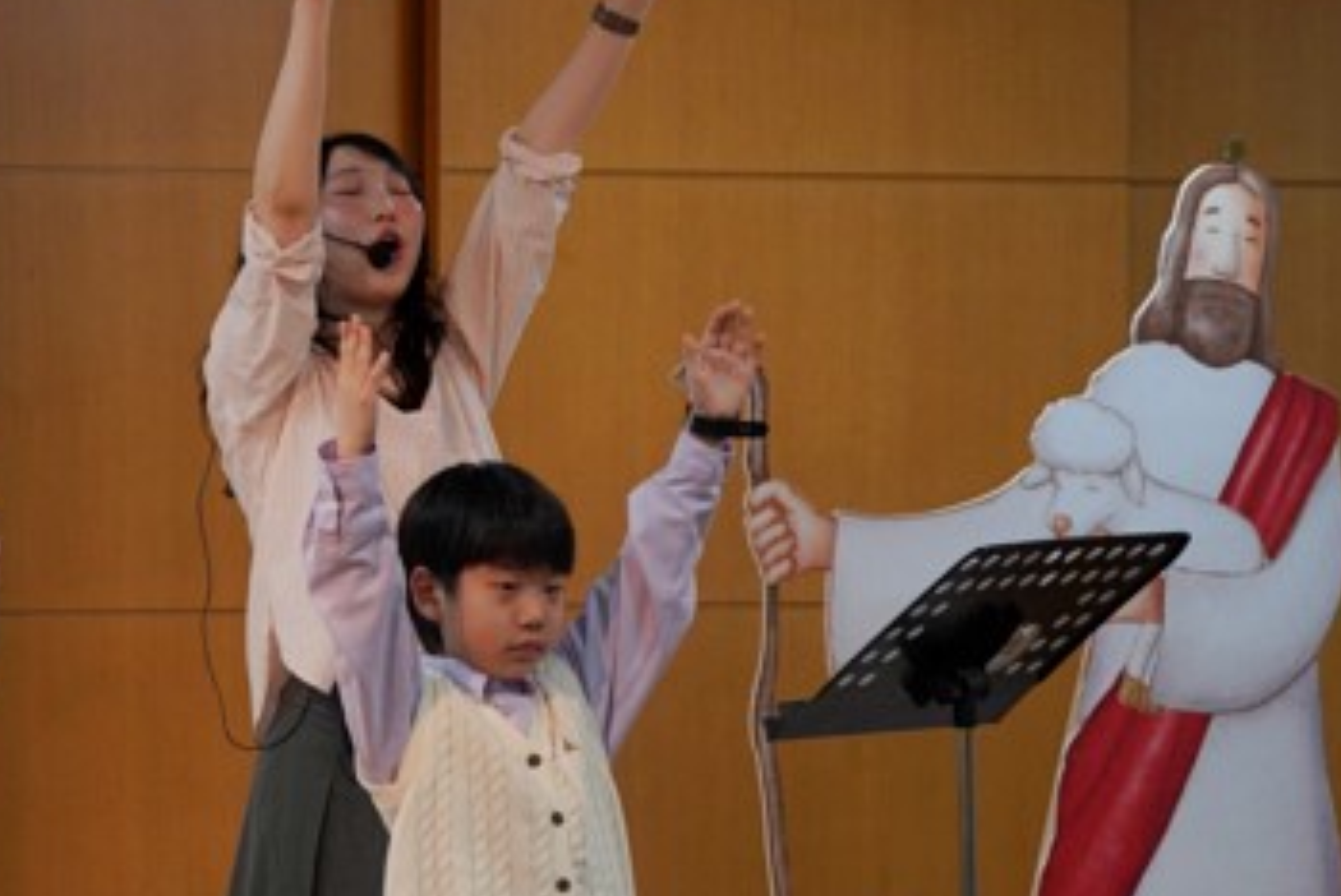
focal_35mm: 262
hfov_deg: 7.8
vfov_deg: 5.3
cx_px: -356
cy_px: 666
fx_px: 9767
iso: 640
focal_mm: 102
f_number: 4
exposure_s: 1/160
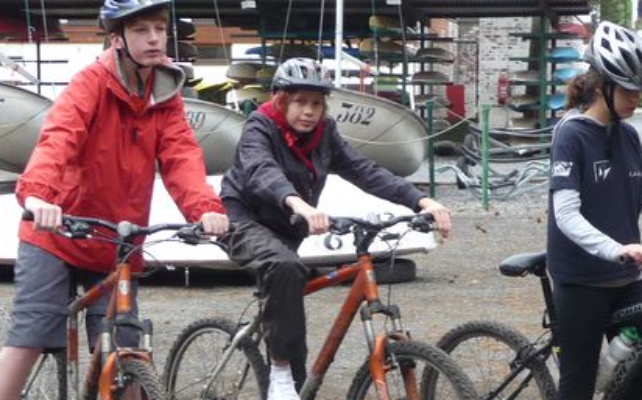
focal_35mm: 112
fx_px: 1959
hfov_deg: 18.5
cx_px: 452
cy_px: 223
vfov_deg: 11.7
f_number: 4.2
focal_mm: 8.5
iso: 100
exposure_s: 1/60
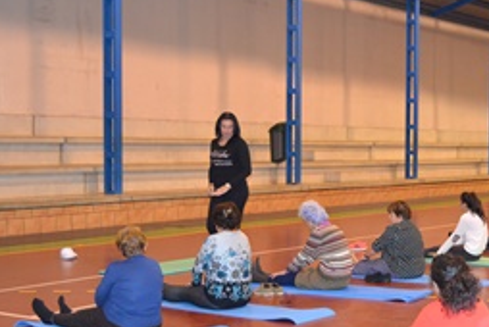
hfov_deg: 28.7
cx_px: 381
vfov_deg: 19.7
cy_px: 210
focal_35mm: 69
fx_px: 938
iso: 1100
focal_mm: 26
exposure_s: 1/60
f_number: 4
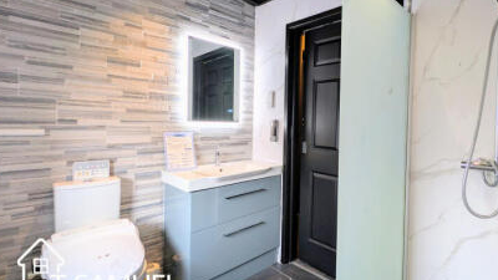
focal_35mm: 19
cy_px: 129
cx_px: 314
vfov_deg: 58.3
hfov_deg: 87.6
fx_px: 251
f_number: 1.95
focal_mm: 2.23
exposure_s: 1/74.5
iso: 97
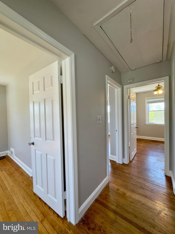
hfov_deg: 85.7
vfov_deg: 102.1
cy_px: 117
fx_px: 94
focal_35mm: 14
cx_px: 88
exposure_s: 1/120
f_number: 2.2
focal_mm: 2.22
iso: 160
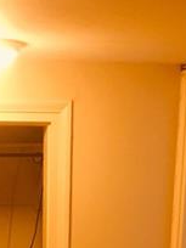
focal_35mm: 109
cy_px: 447
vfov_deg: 15.5
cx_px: 7
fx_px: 781
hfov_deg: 13.4
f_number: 2.2
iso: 80
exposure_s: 1/10
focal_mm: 4.15
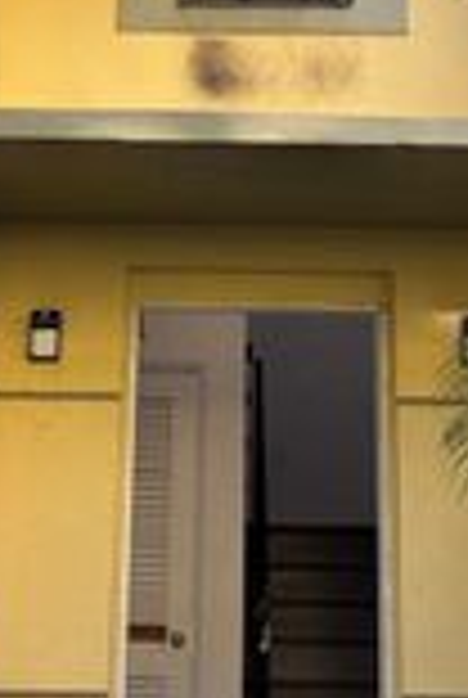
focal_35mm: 87
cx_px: 225
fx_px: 1689
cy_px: 133
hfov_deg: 15.8
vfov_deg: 23.0
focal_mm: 5.96
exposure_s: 1/397
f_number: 1.6
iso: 50
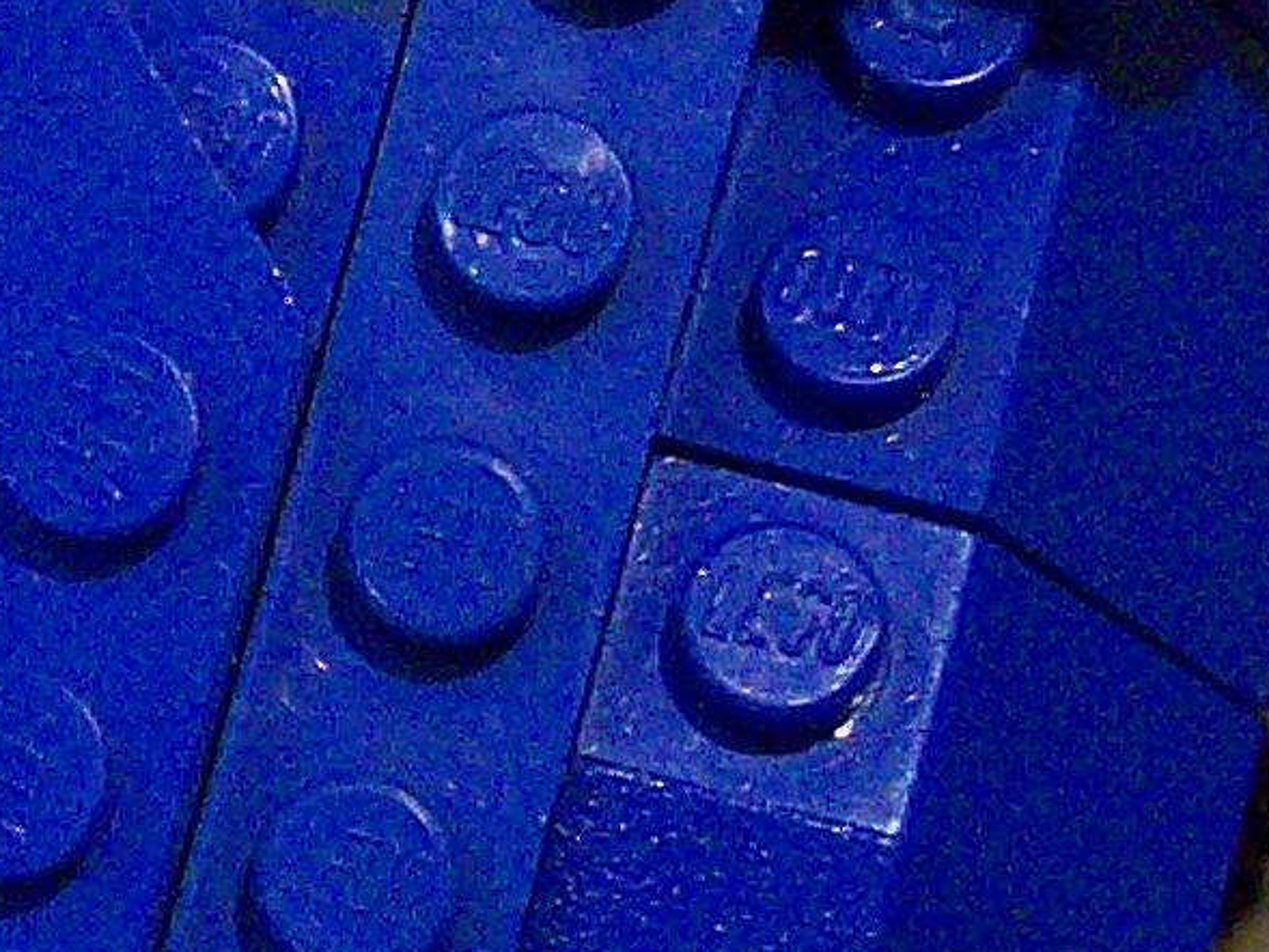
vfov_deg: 8.5
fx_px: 6380
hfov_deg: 11.0
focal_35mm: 174
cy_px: 349
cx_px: -580
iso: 160
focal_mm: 6
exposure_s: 1/31.9
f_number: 2.7
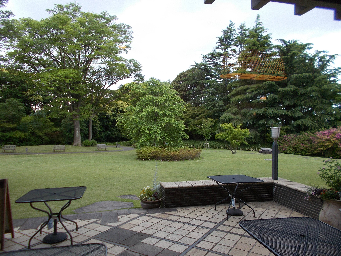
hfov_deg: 67.3
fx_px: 256
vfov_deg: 53.1
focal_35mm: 26
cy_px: 128
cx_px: 170
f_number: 3.2
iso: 80
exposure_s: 1/40
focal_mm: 4.6
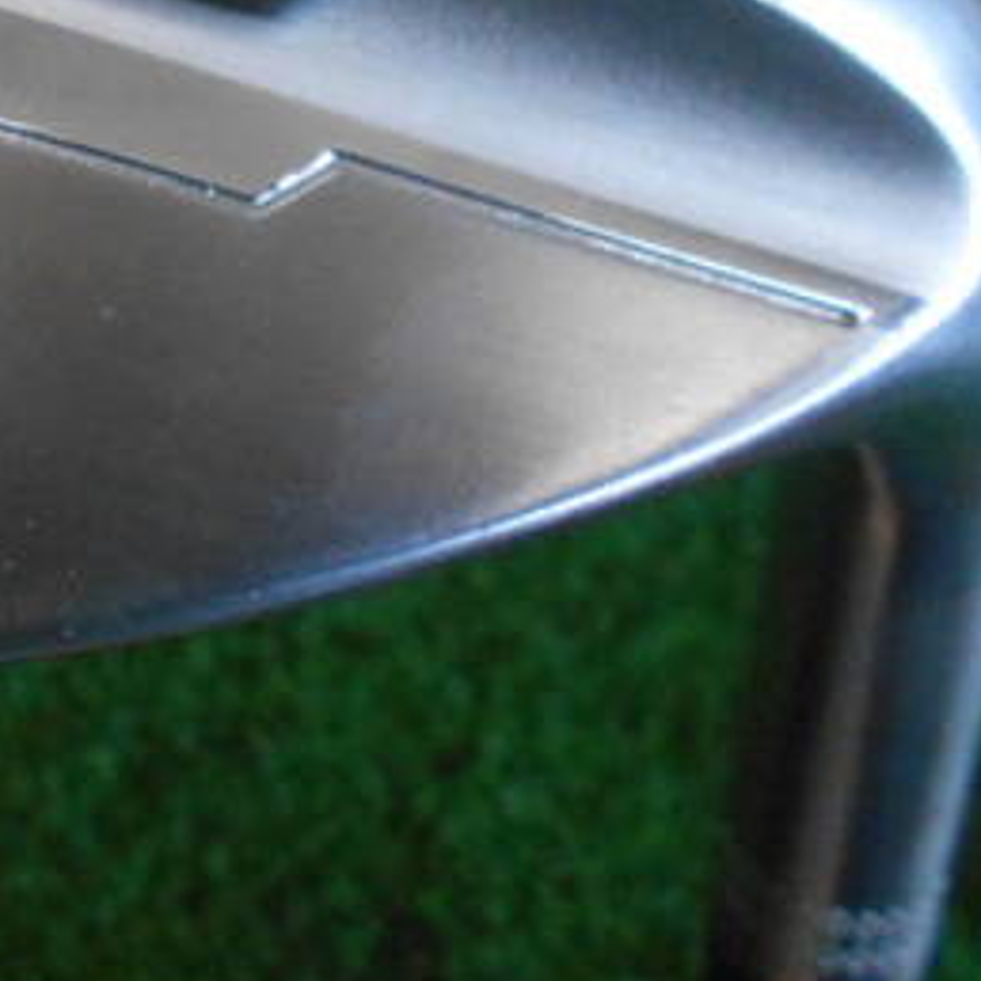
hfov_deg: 28.0
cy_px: 114
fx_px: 1828
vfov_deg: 28.9
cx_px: -34
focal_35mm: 57
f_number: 3.2
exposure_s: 1/200
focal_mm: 4.6
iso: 800
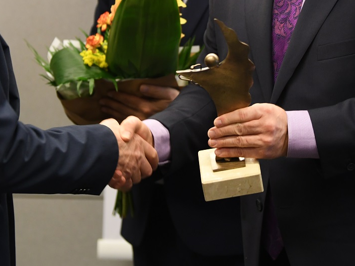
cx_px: 263
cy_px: -13
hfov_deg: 8.8
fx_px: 2307
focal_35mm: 225
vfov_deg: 6.6
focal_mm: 86
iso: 1250
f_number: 2.8
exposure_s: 1/125
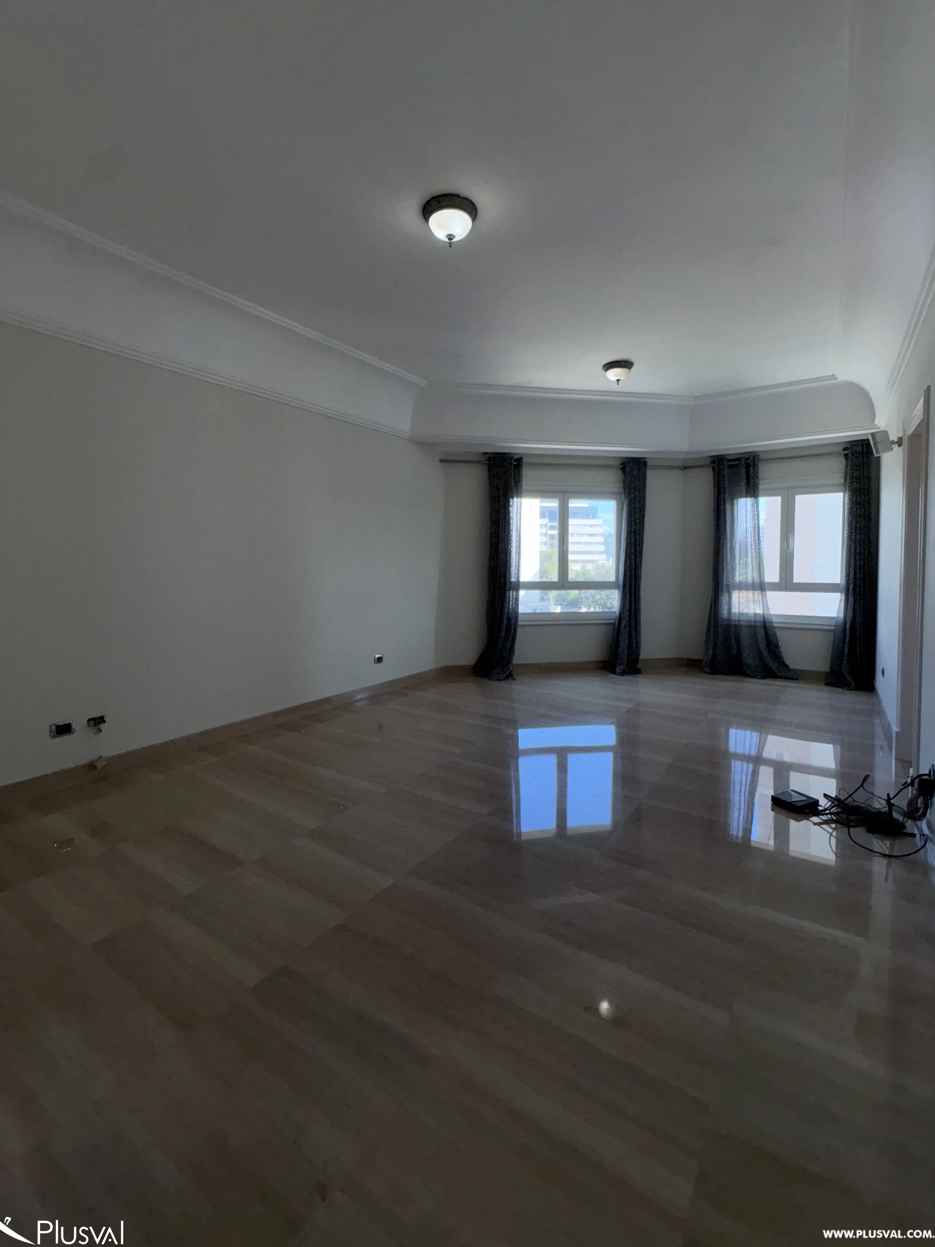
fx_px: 540
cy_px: 584
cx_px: 468
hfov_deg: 81.7
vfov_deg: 98.0
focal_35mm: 15
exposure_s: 1/290
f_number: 2.2
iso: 32
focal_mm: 2.22
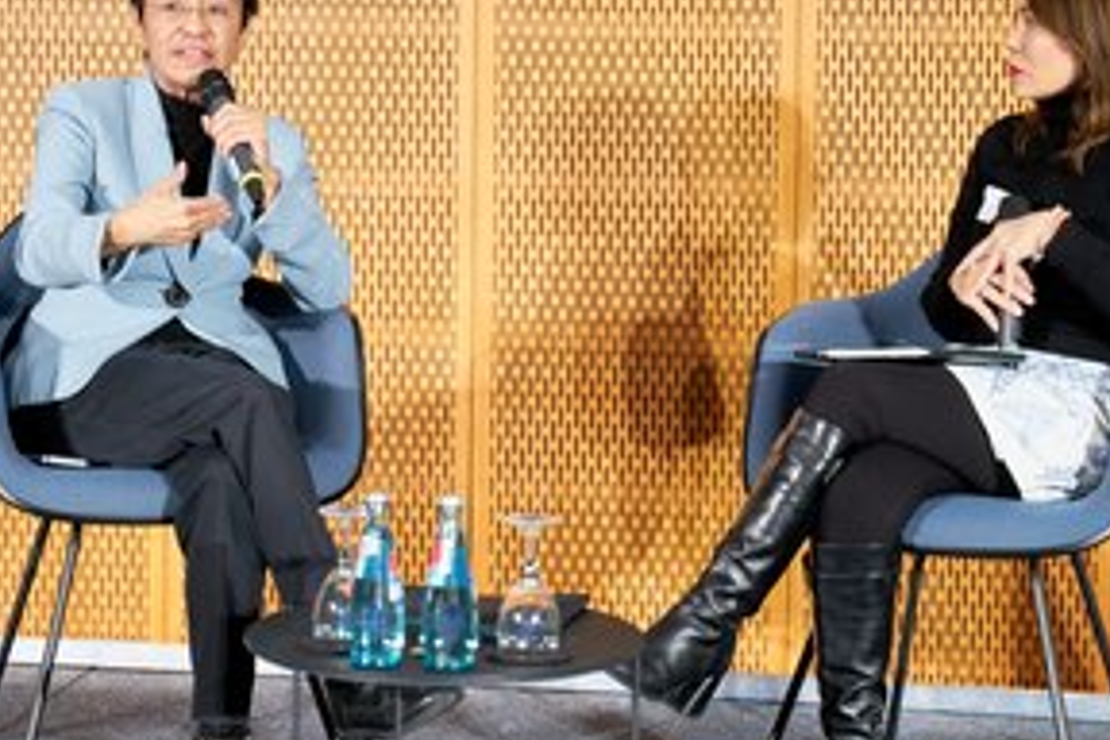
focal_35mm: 102
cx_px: 570
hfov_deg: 20.0
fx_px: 3145
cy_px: 339
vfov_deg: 13.4
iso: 1600
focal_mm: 71
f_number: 4
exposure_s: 1/160
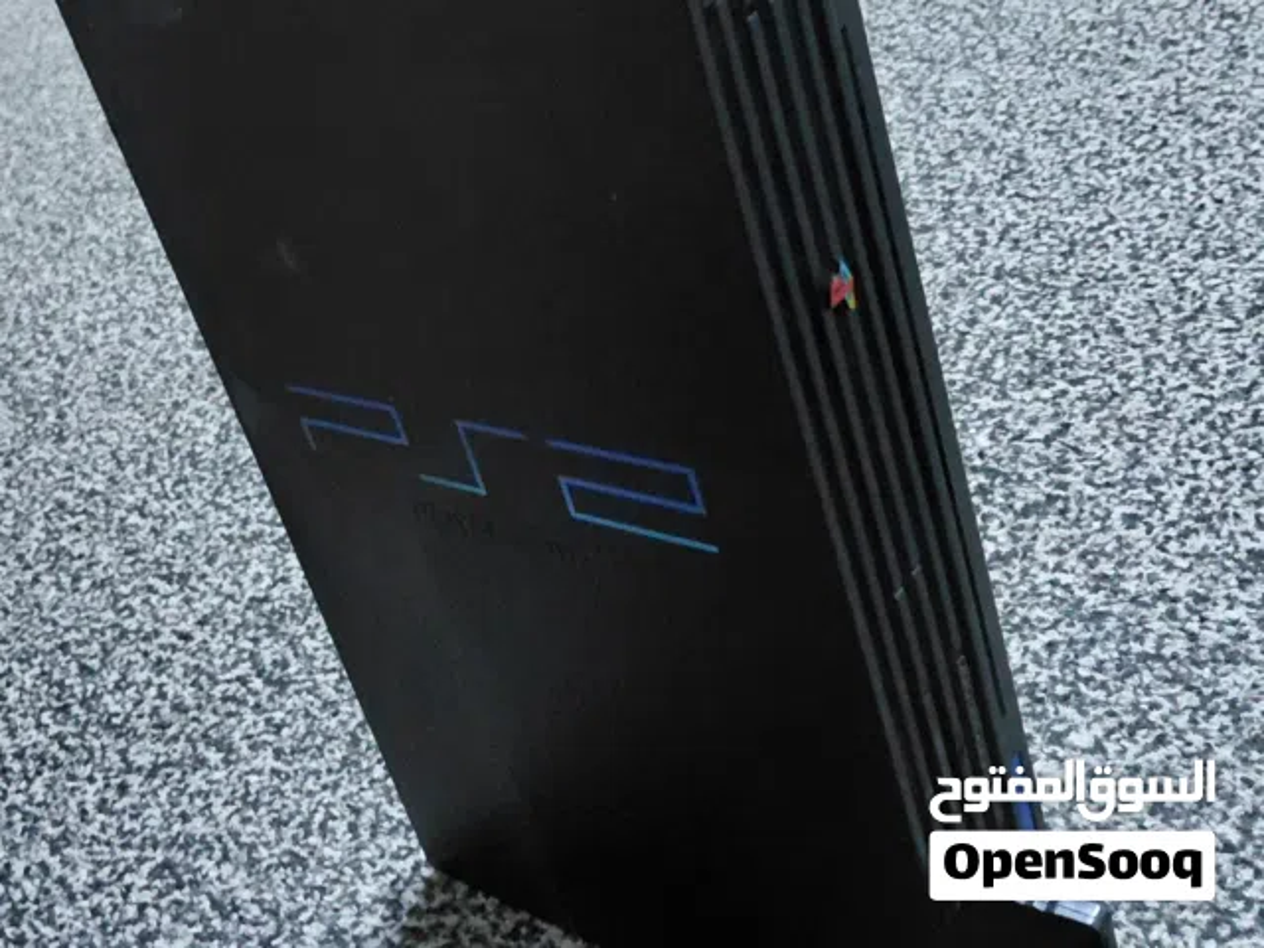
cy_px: 474
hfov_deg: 69.4
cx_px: 632
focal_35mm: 25
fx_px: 913
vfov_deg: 54.9
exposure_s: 1/25.1
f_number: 1.8
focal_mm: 4.69
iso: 800
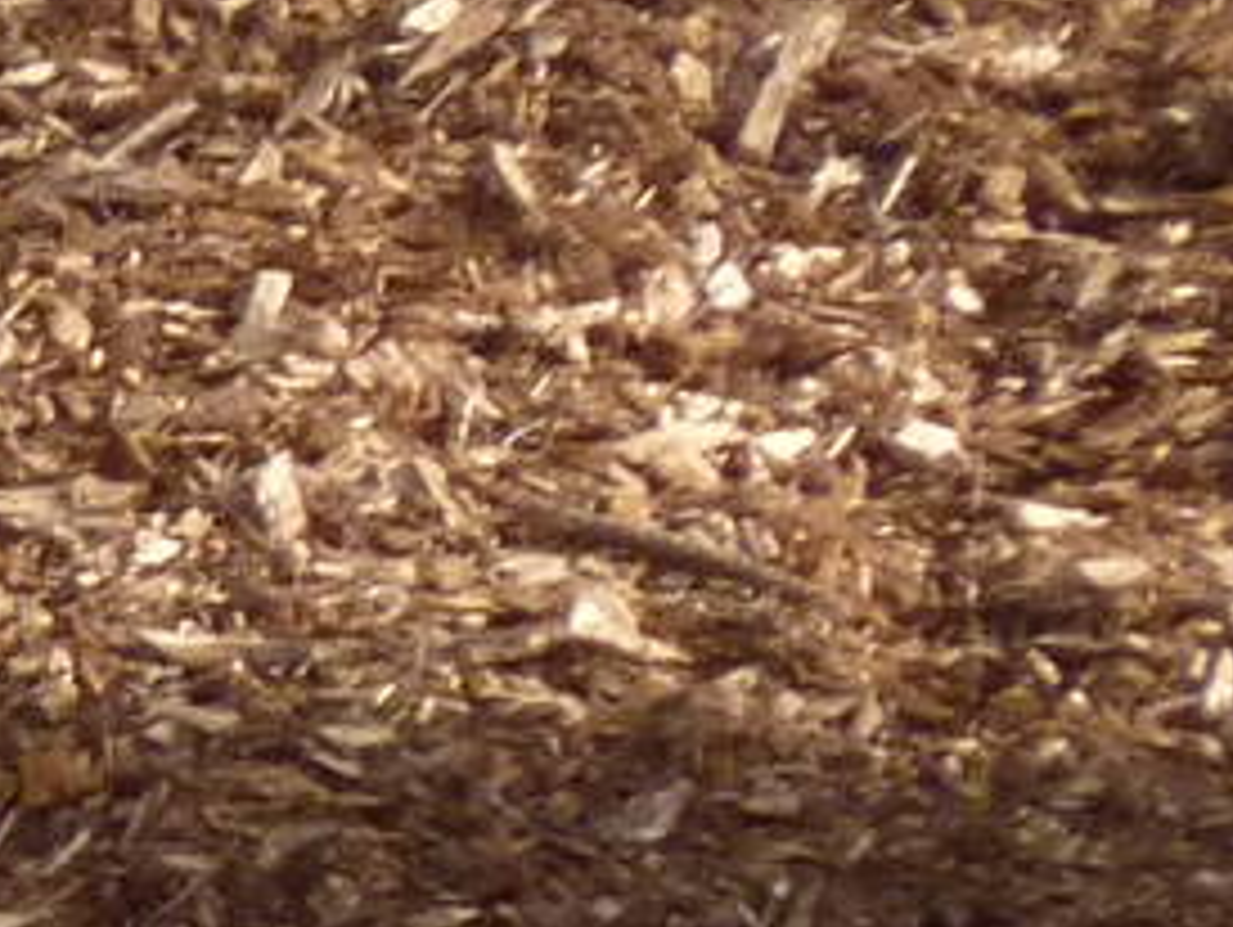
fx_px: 62353
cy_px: 1080
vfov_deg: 0.9
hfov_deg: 1.1
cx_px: -1134
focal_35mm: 1749
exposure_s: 1/250
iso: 250
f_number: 4.9
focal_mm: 49.2
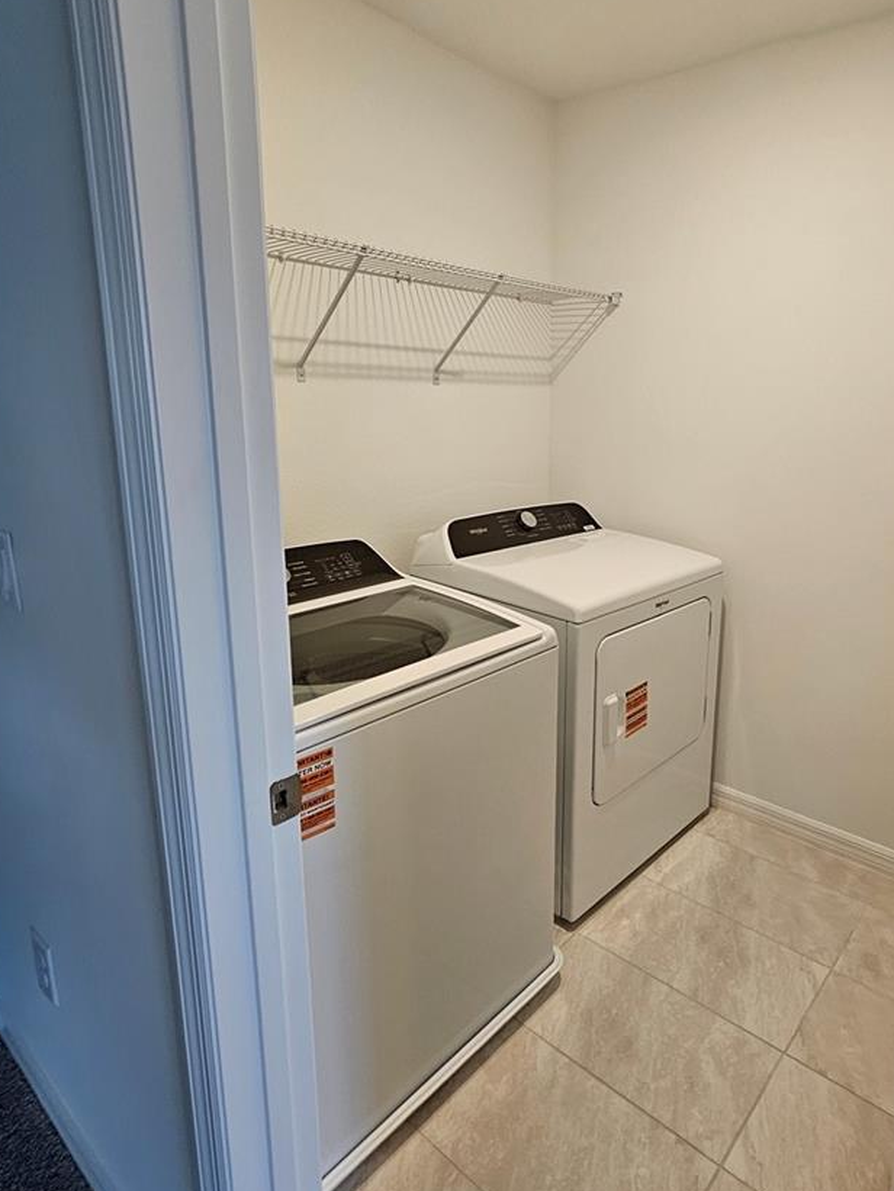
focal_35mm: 19
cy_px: 548
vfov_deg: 84.5
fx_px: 654
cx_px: 631
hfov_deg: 65.9
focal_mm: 2.2
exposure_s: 1/60
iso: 125
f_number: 2.2
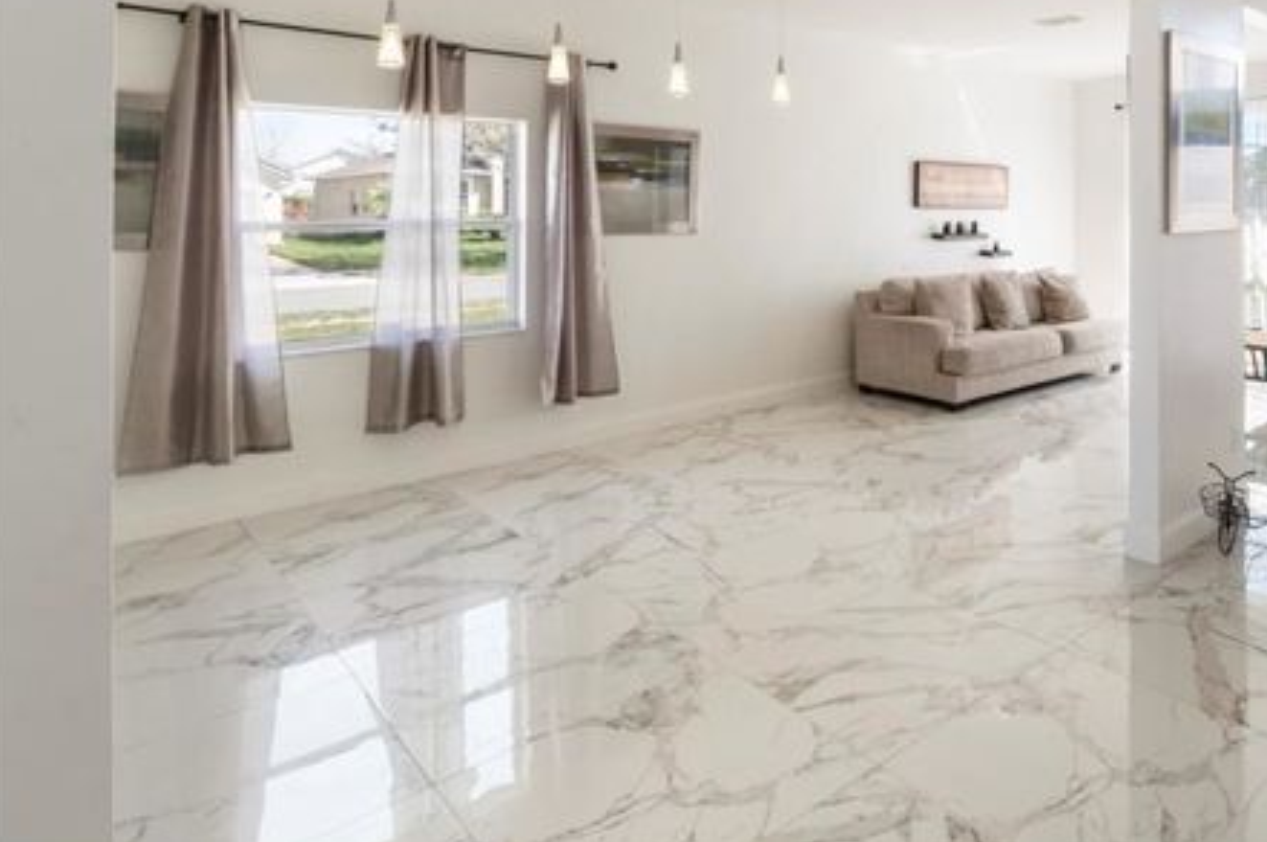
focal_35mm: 24
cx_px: 998
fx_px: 844
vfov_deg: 50.1
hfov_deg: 67.5
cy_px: 177
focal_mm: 10
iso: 160
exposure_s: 1/4
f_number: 14
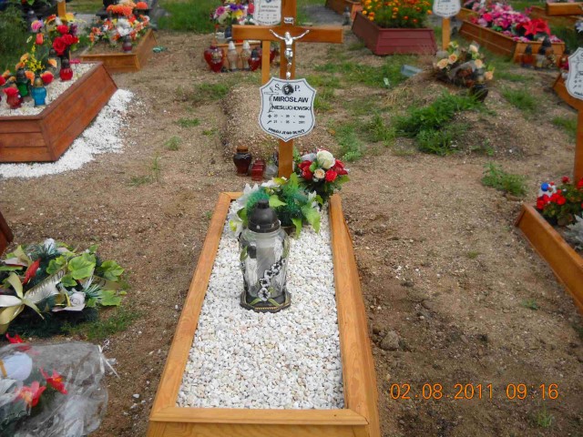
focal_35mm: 41
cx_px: 292
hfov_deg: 45.8
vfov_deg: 35.1
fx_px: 691
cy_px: 218
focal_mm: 6.72
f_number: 5.5
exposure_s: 1/250
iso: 64
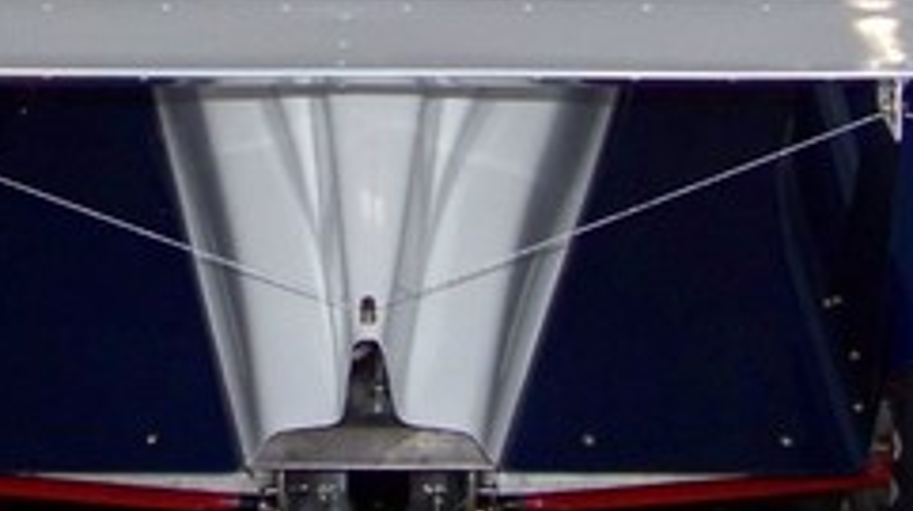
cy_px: -104
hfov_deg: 18.8
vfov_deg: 10.4
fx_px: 2757
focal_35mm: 114
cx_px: 458
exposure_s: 1/30
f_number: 2.8
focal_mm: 5.85
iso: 200
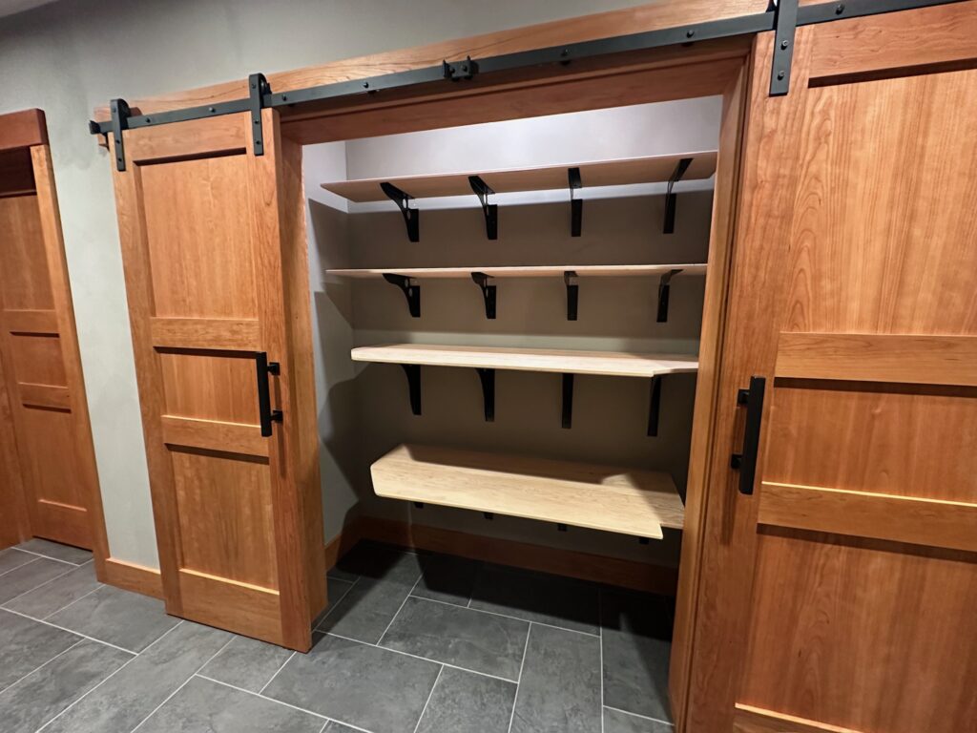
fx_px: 395
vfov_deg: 85.7
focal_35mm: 14
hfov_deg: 102.1
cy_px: 366
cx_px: 488
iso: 800
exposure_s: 1/60
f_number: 2.2
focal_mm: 2.22
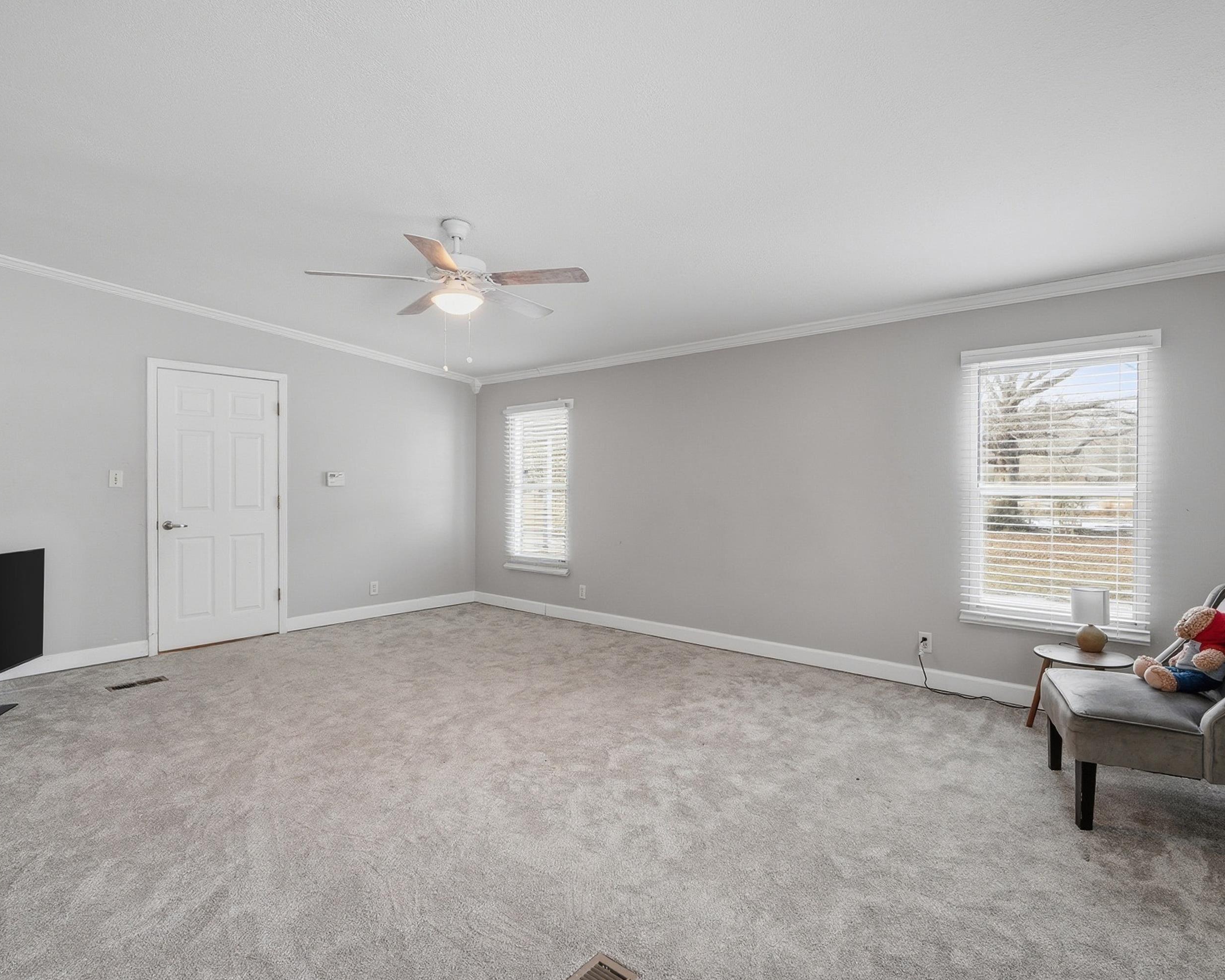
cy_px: 491
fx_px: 616
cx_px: 639
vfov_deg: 77.0
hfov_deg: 89.6
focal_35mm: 17
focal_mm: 10
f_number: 9
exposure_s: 1/30
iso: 250
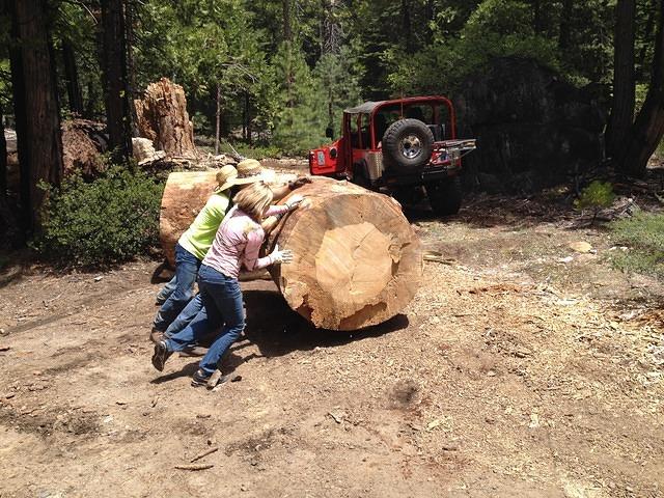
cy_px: 249
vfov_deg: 40.7
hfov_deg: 52.6
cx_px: 332
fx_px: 671
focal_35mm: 35
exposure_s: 1/836
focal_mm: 4.28
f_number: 2.4
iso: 50
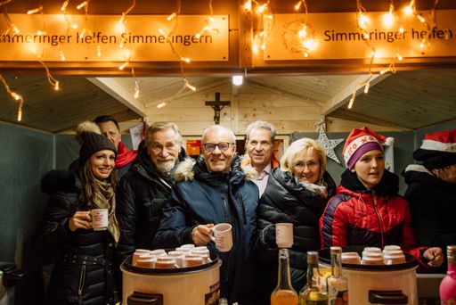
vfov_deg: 41.2
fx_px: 406
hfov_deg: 58.7
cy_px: 152
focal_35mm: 32
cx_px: 228
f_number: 4.5
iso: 6400
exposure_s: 1/250
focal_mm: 32
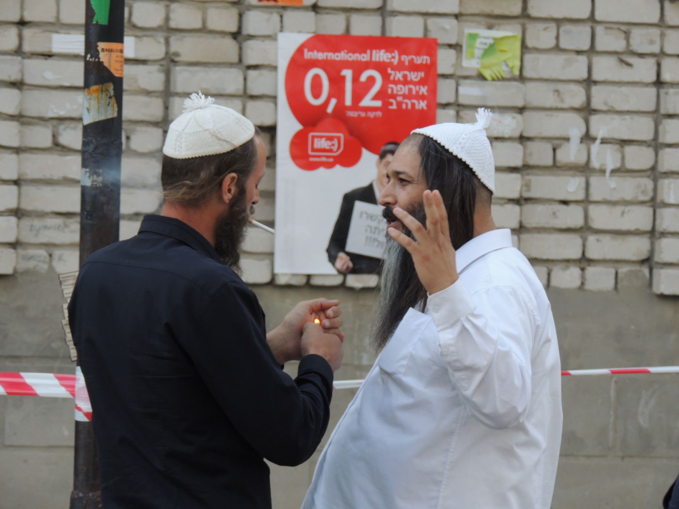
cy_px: 254
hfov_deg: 7.9
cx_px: 340
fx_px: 4904
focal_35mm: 250
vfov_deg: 5.9
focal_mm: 44.5
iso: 160
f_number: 4.7
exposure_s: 1/200
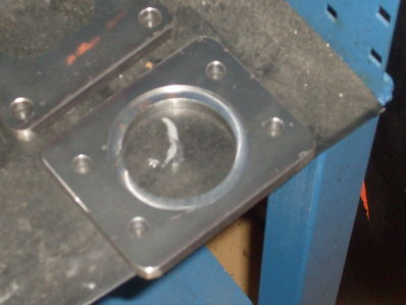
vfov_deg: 15.1
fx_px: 1150
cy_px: 97
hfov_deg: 19.9
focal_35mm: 98
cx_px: 114
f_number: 3.6
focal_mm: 10.3
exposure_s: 1/60
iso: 100
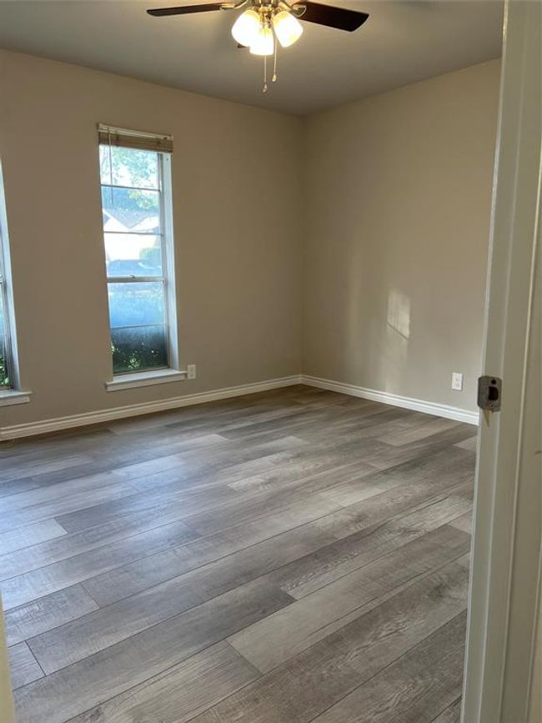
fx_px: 543
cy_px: 362
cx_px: 271
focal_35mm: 26
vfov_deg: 67.3
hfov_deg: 53.1
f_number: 1.5
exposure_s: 1/60
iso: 64
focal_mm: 5.7
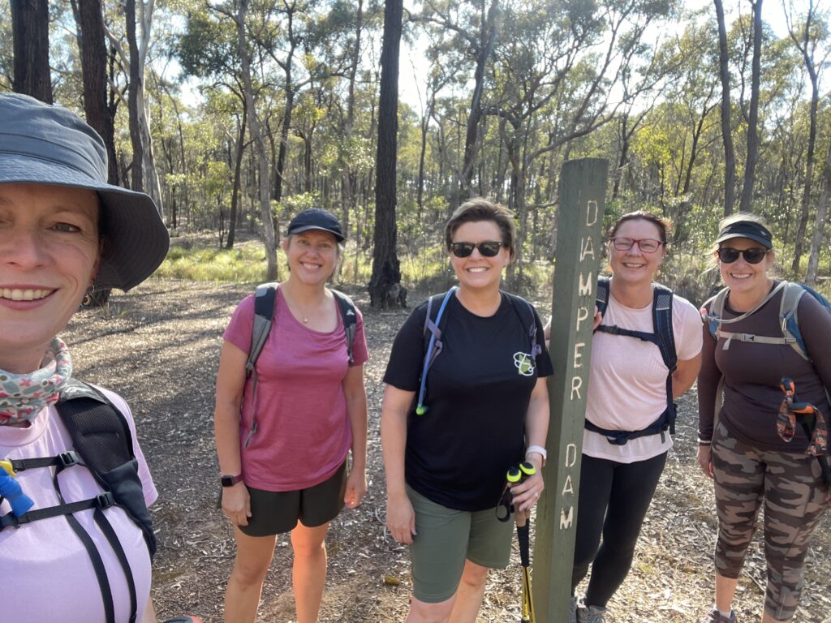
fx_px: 552
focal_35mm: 23
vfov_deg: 58.9
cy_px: 312
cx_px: 416
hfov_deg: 73.9
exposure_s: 1/121
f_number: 2.2
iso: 64
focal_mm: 2.71
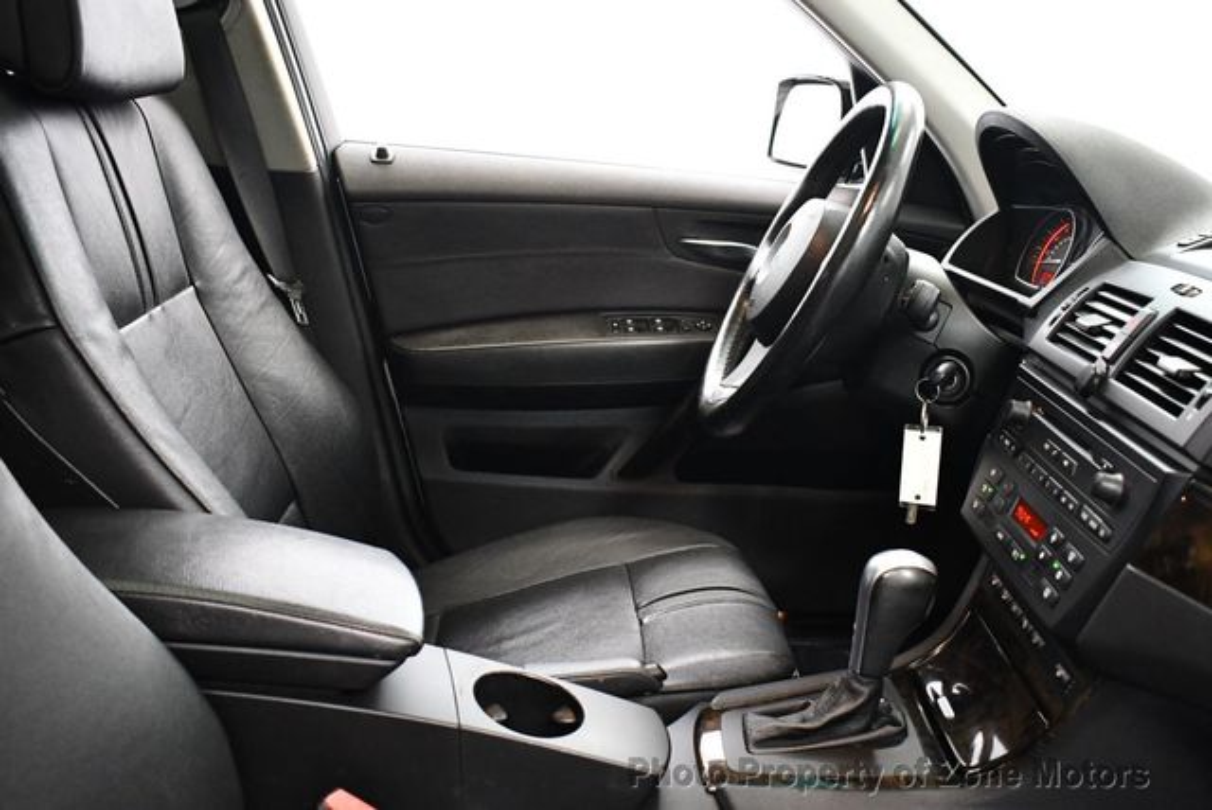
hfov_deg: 53.1
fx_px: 1213
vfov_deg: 36.9
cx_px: 606
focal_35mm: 36
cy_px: 405
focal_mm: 18
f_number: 3.5
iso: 3200
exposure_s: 1/80
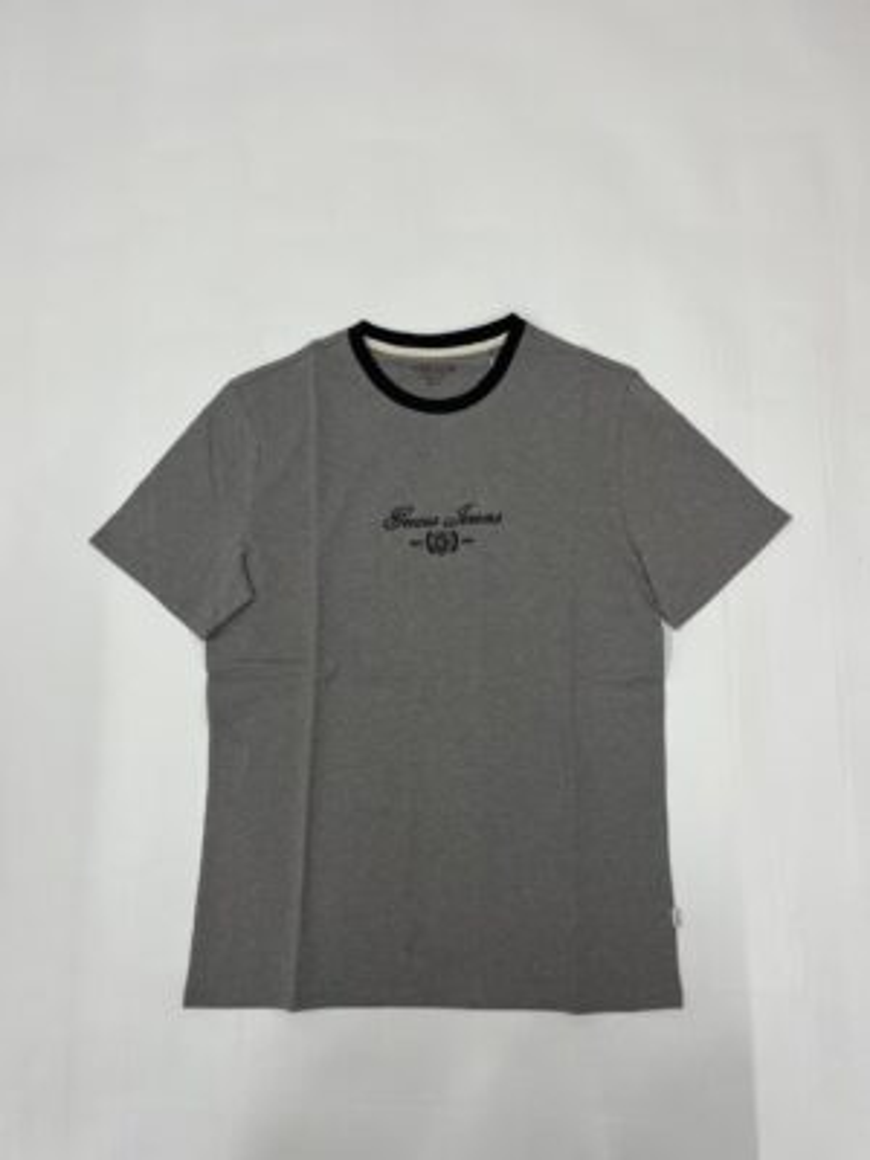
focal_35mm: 26
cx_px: 435
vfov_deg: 67.3
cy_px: 580
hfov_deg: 53.1
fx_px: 871
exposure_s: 1/100
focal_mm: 5.1
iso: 100
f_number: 1.6
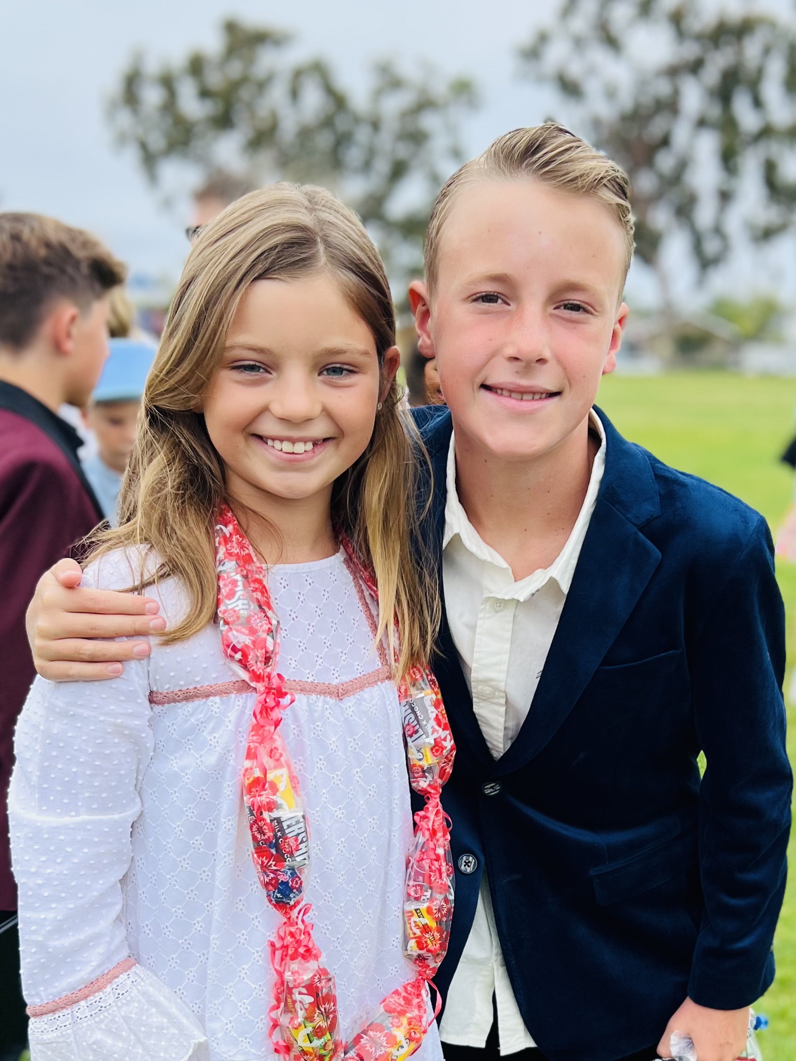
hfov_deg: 53.1
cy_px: 530
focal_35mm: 26
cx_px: 398
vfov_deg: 67.3
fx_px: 797
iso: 50
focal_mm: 5.7
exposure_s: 1/1808
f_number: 1.5
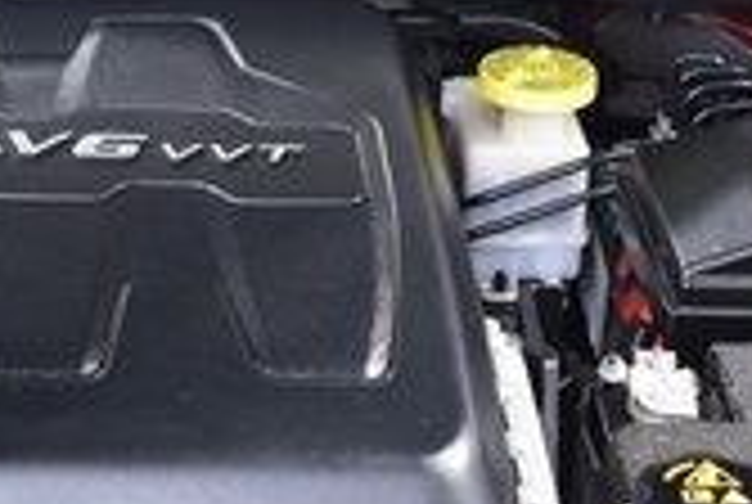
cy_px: 254
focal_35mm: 155
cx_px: 23
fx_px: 3242
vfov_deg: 8.9
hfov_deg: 13.1
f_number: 4
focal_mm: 27
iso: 1600
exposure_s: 1/15
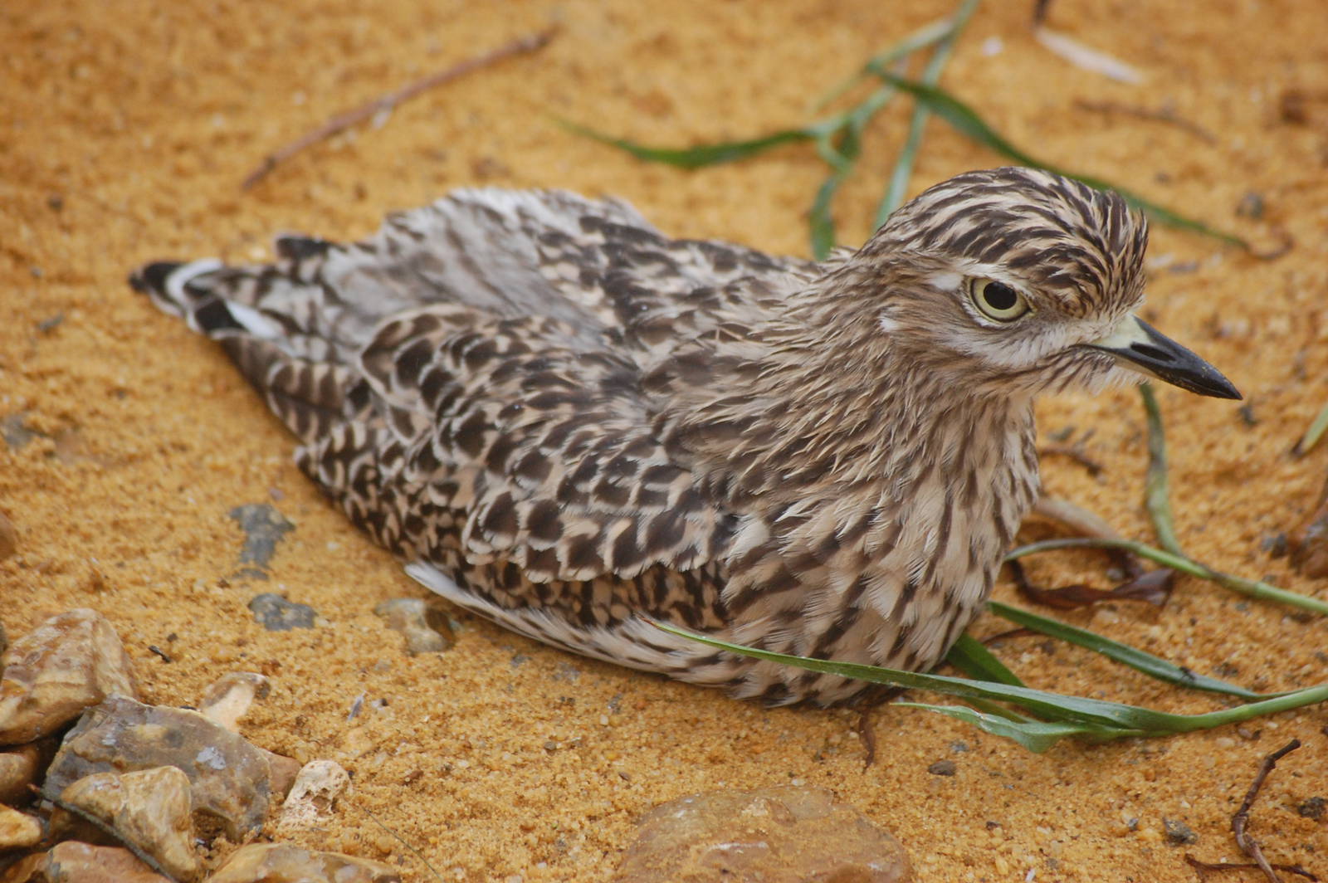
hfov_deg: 7.6
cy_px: 442
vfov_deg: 5.1
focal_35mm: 270
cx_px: 664
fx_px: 9952
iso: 800
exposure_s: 1/320
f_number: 5.6
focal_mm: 180
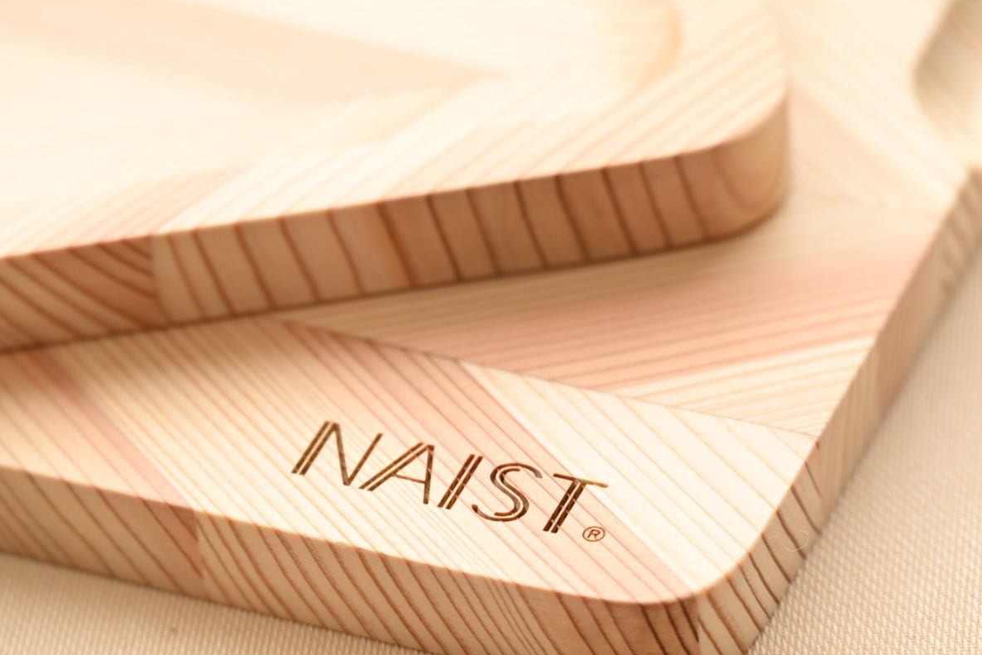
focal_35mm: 219
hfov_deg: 9.4
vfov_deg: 6.3
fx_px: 5975
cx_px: 472
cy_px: 341
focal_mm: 200
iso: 500
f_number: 6.3
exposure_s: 1/10
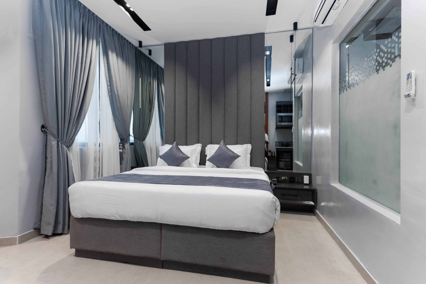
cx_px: 213
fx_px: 201
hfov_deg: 93.2
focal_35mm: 17
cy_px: 142
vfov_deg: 70.5
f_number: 2.8
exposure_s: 1/4
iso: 160
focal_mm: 17
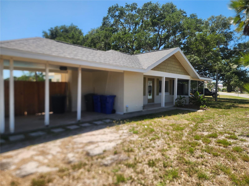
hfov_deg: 73.9
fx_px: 165
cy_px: 93
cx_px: 124
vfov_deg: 58.9
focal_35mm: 23
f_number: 1.8
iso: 12
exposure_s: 1/664
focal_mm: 6.4
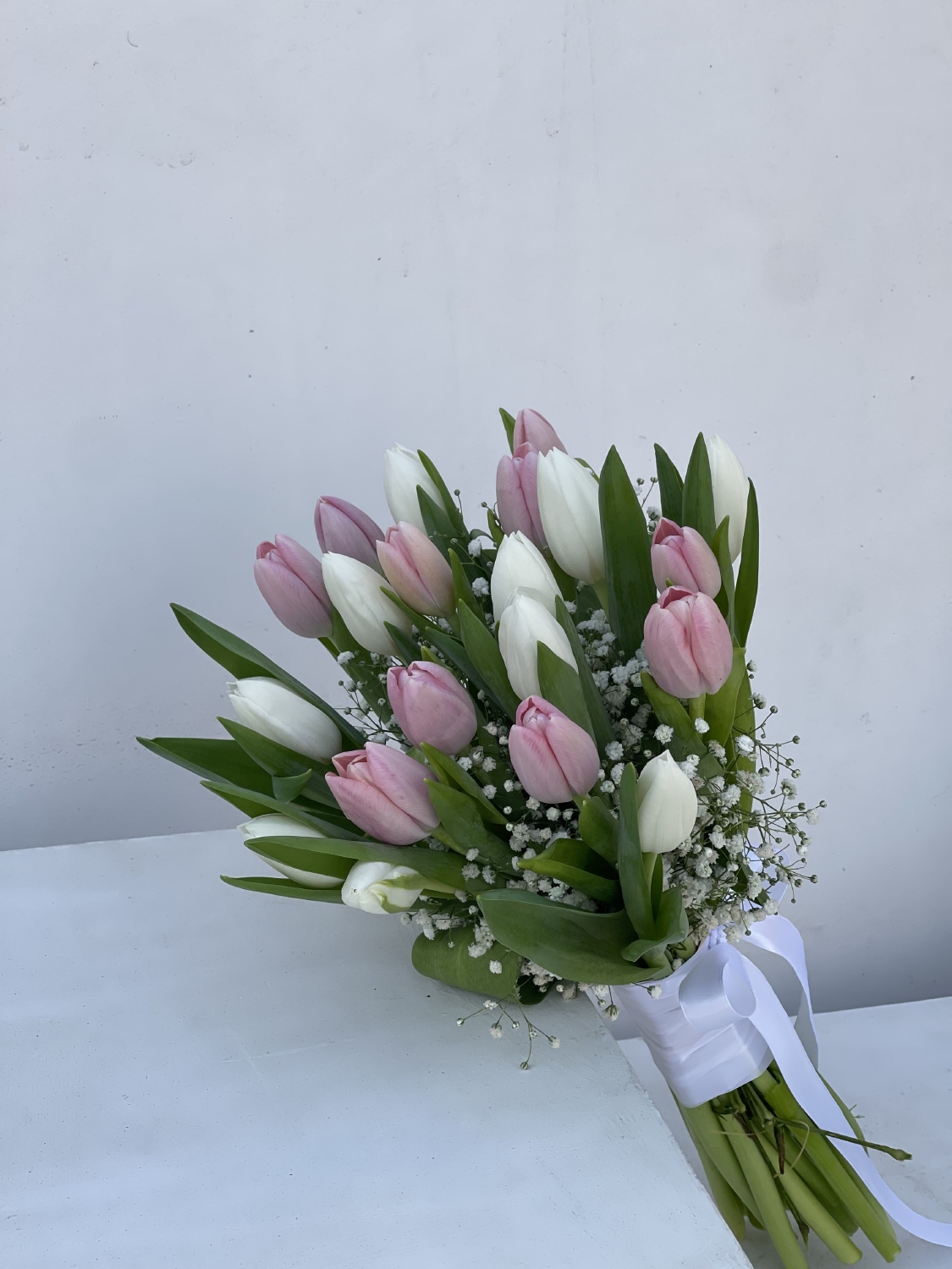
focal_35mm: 64
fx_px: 2347
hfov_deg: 22.9
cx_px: 476
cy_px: 634
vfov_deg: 30.3
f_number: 2.2
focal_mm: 7.5
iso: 20
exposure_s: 1/436
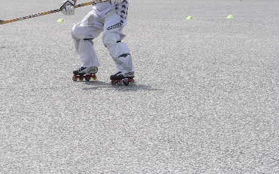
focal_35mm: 219
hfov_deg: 9.6
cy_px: 22
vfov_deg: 6.0
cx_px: 93
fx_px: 1665
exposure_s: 1/422
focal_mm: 21.3
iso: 50
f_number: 4
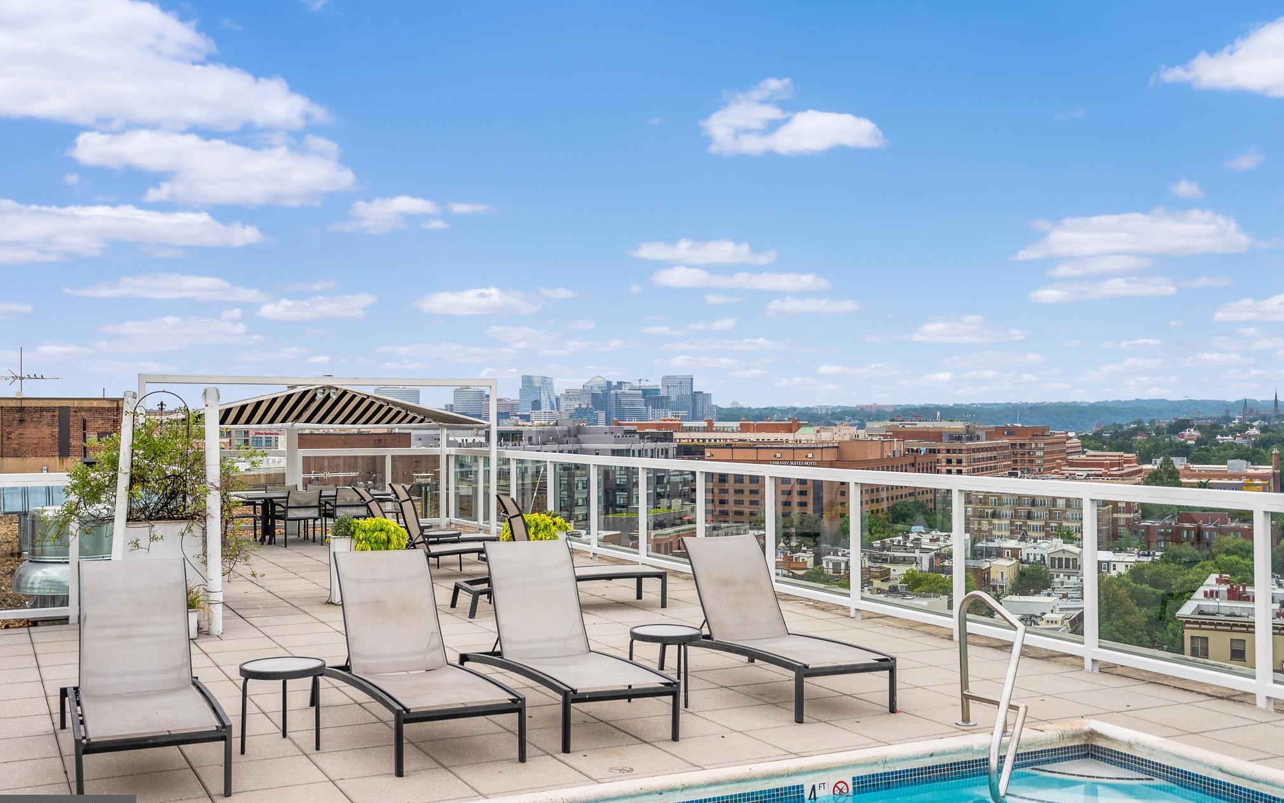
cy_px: 408
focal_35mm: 36
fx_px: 1243
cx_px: 644
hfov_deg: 54.6
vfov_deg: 35.8
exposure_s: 1/1000
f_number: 4.5
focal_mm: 34.5
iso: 200
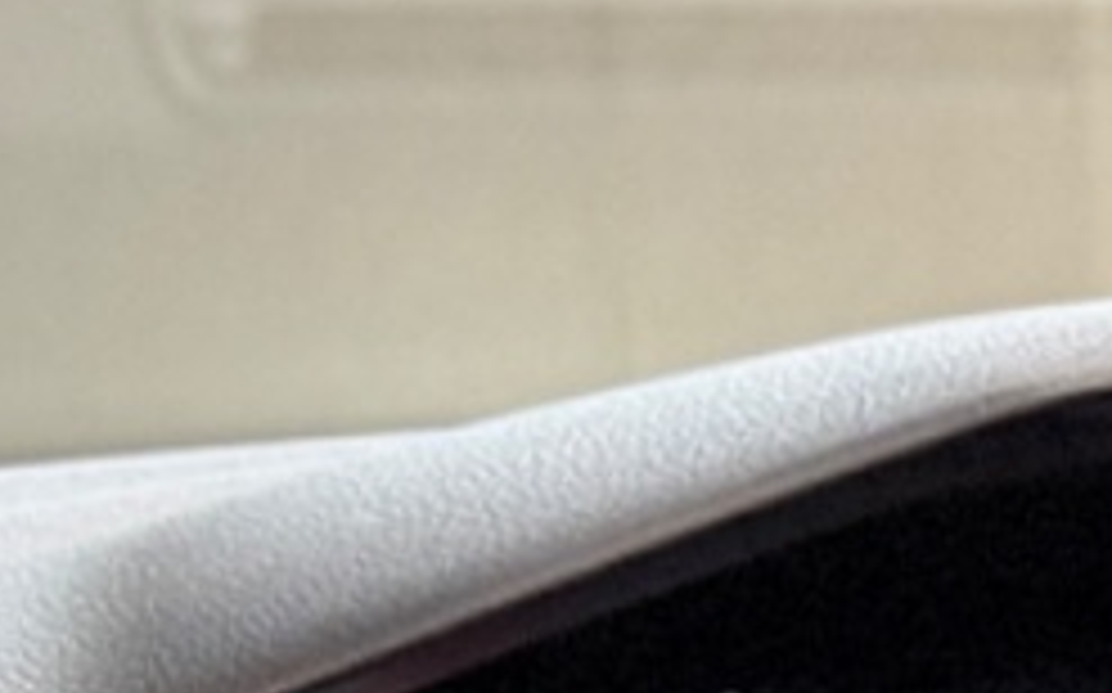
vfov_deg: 7.6
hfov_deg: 11.5
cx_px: 2161
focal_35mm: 165
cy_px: 1377
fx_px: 4997
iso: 800
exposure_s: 1/33
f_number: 1.78
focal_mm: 6.76
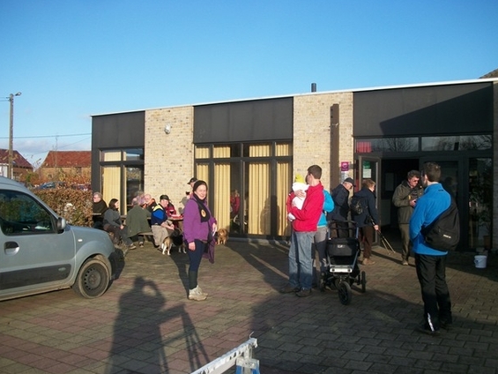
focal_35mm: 34
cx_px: 249
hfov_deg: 53.9
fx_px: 489
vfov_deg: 41.8
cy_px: 195
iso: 80
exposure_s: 1/800
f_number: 2.9
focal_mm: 5.7
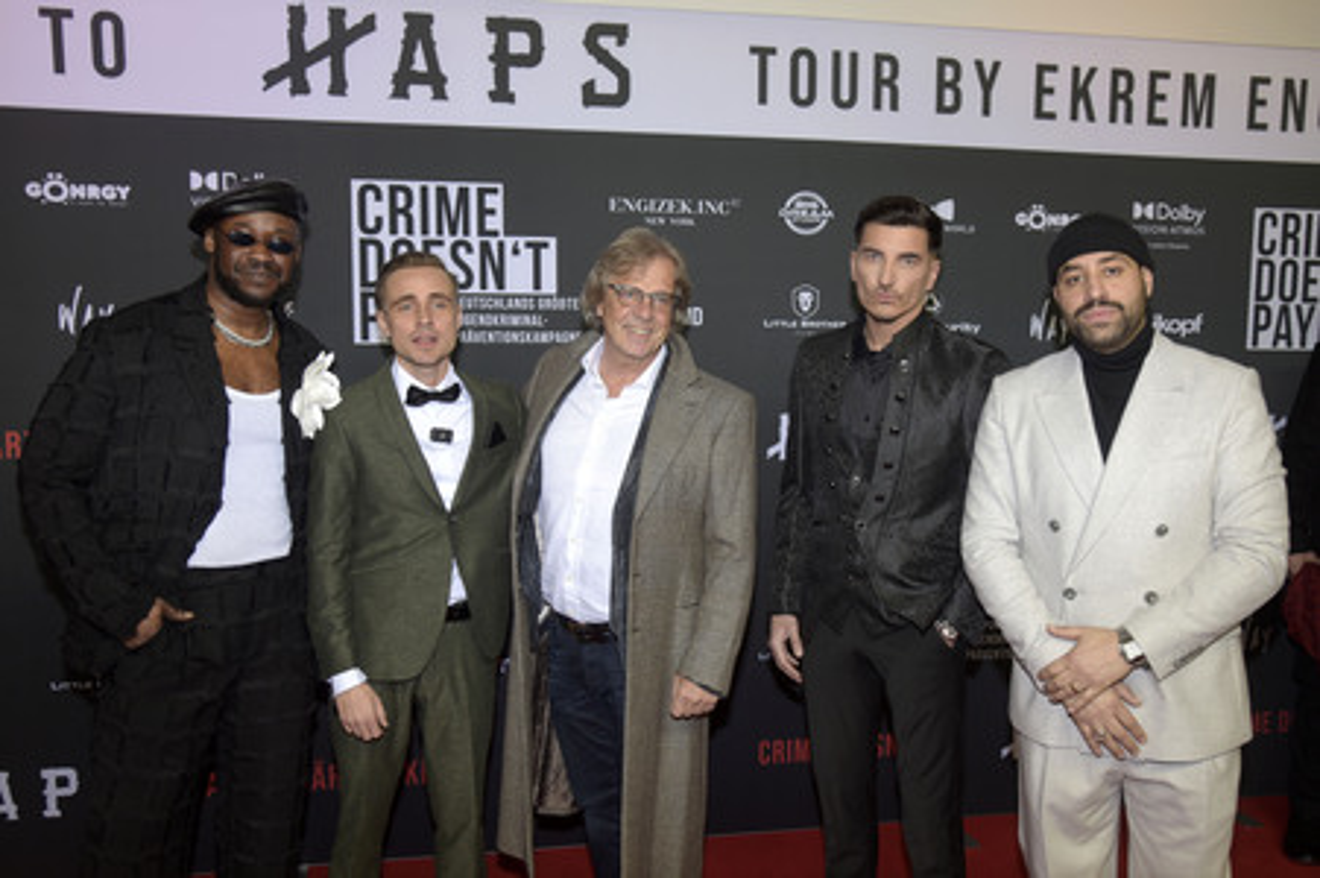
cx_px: 660
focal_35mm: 31
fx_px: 1136
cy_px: 439
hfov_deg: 60.3
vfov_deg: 42.3
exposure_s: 1/250
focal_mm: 31
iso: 500
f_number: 4.5
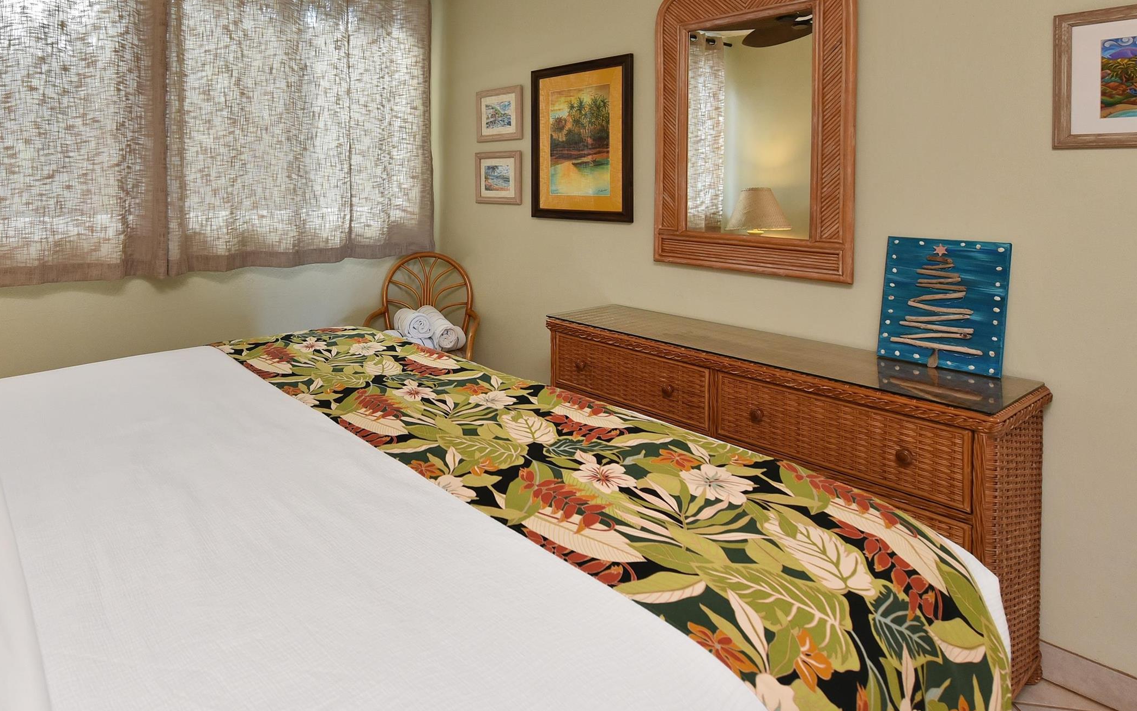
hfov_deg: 78.8
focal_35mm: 21
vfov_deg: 54.8
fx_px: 651
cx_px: 355
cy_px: 183
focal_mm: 14
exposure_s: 1/60
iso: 4000
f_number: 16
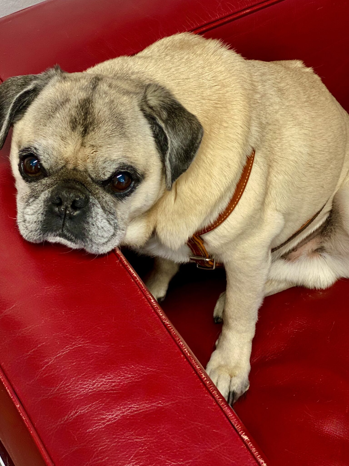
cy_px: 188
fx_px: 874
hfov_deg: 22.6
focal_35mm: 65
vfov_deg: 29.8
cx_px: 145
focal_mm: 6
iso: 125
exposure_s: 1/33
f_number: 2
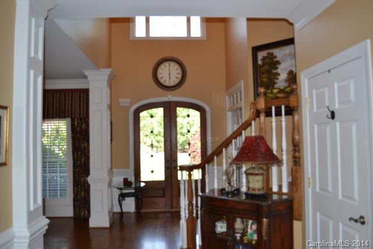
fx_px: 280
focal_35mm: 27
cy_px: 124
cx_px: 186
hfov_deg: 67.4
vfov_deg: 48.0
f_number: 4
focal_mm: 18
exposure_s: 1/125
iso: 320
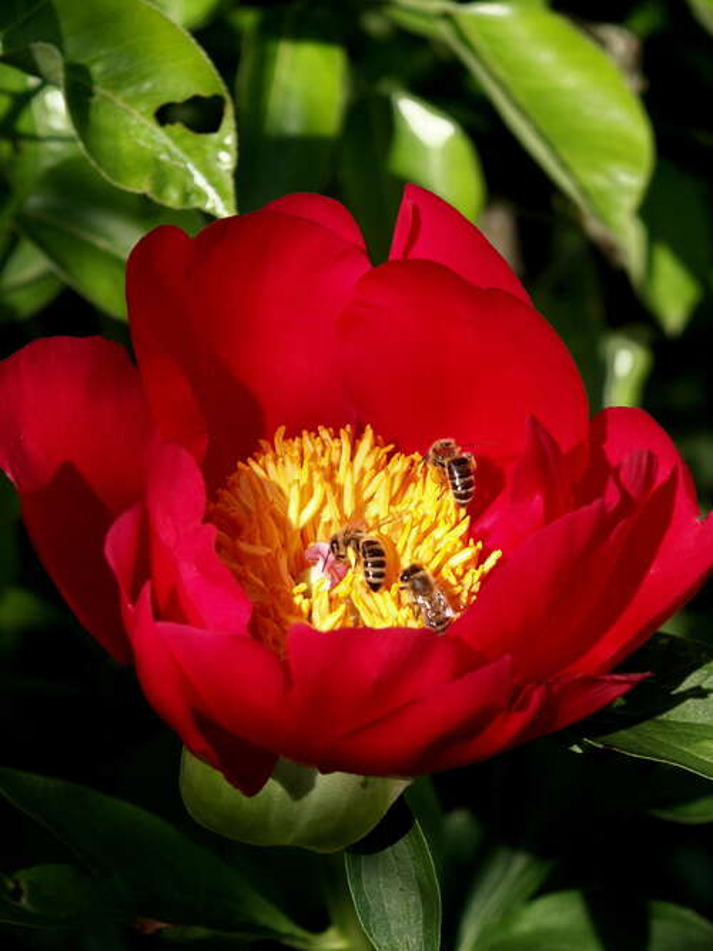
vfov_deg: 13.9
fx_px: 3901
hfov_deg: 10.4
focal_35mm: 142
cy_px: 476
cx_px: 356
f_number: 3.5
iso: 100
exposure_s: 1/1000
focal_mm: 35.96
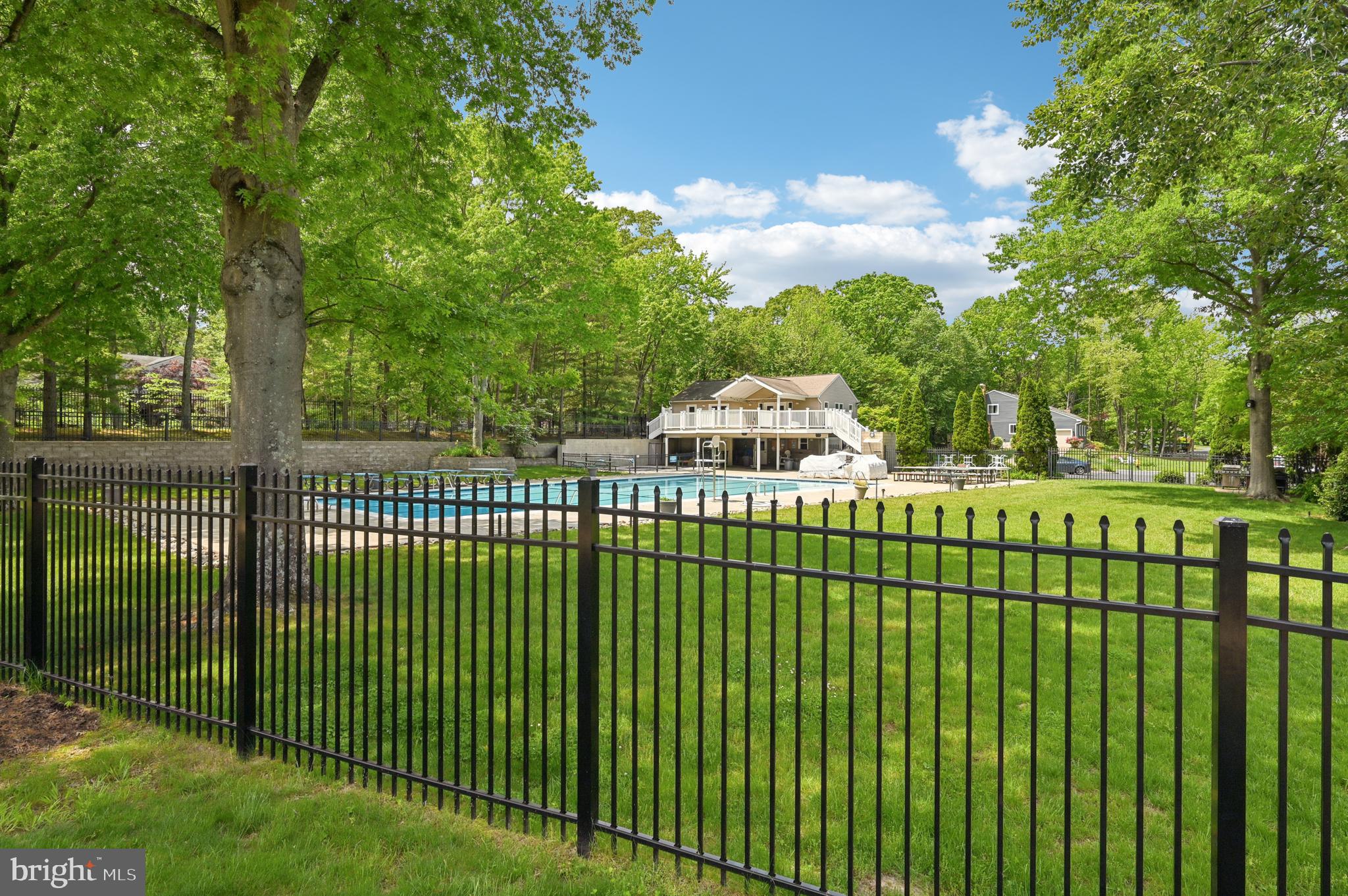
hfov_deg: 90.0
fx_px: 673
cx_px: 674
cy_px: 448
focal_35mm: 18
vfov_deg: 67.3
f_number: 8
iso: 100
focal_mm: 18
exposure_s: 1/250
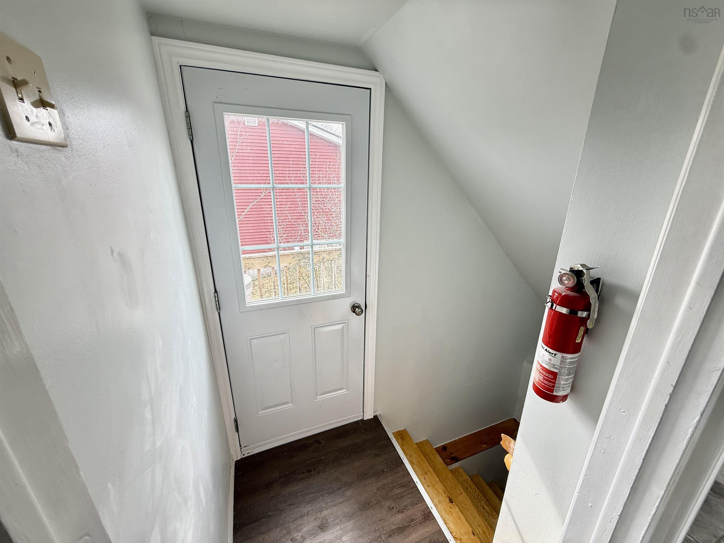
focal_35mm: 14
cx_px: 362
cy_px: 272
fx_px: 293
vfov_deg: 85.7
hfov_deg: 102.1
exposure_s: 1/99
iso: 160
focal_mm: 2.22
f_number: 2.2
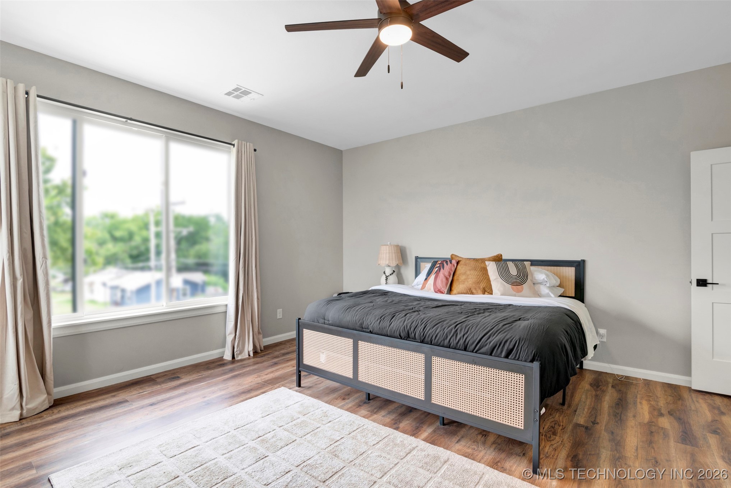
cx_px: 366
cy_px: 244
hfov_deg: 96.7
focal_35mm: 16
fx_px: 325
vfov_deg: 73.8
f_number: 7.1
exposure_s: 1/15
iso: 400
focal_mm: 16
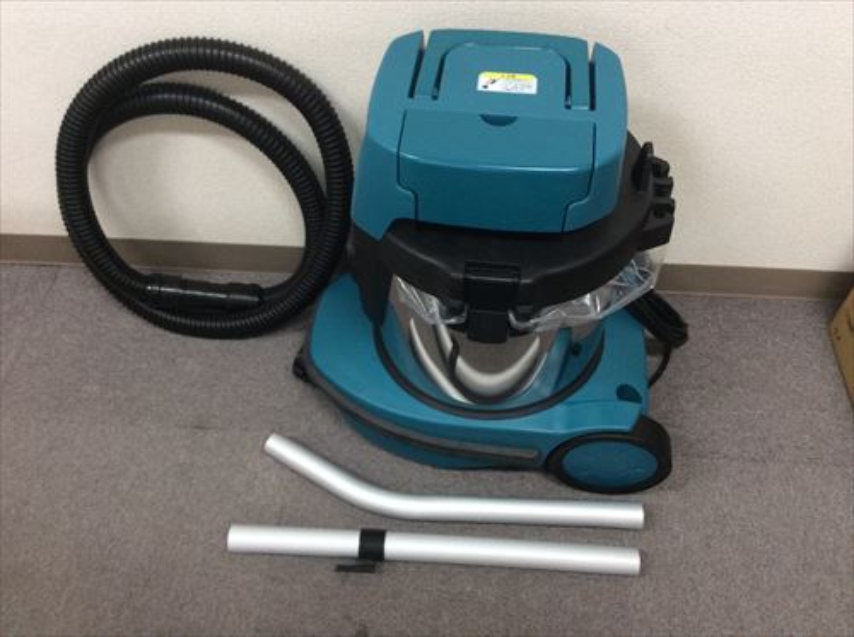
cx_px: 427
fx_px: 813
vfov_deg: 42.8
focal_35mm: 33
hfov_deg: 55.4
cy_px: 318
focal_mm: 3.3
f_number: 2.4
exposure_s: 1/24
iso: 80
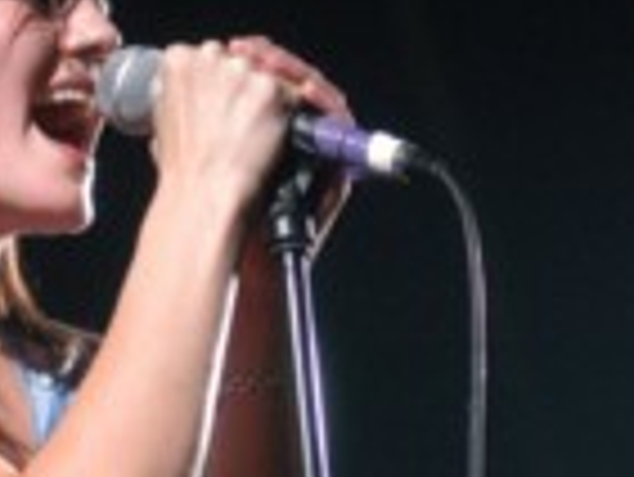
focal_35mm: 285
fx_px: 5224
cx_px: 157
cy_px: 281
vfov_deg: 5.2
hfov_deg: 6.9
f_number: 3.2
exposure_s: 1/180
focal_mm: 70
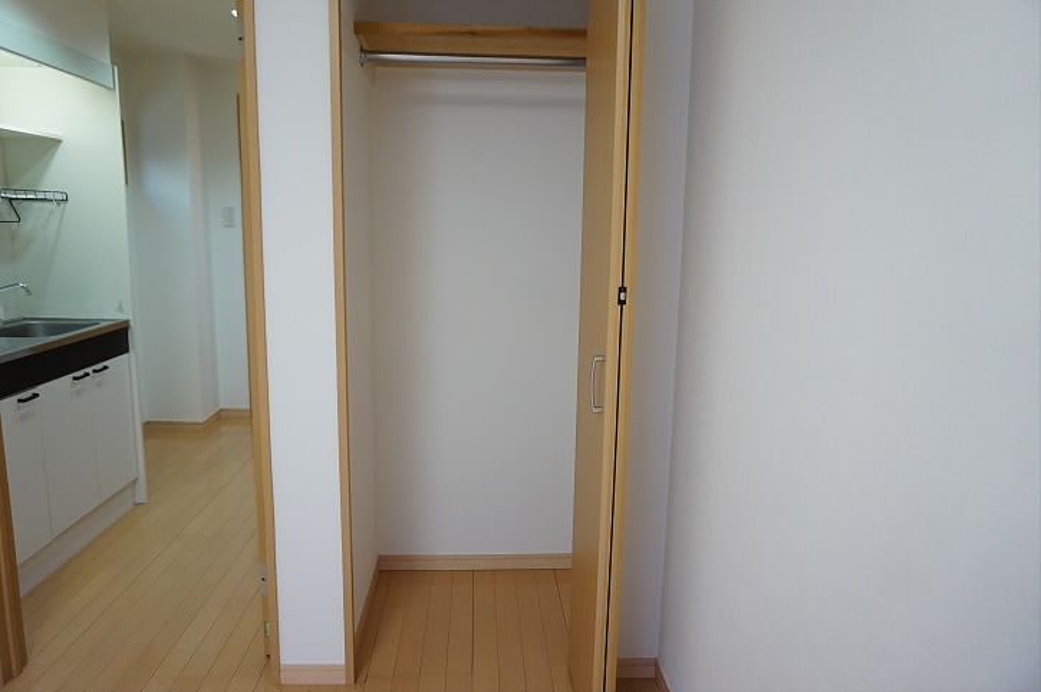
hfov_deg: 73.8
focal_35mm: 24
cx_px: 520
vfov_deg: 53.0
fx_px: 693
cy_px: 346
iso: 1250
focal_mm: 16
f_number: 4
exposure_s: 1/160
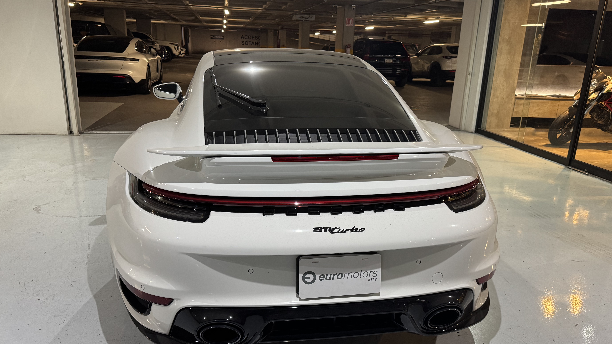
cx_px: 309
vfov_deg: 42.9
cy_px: 183
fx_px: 438
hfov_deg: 69.9
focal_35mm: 27
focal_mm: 6.76
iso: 320
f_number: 1.78
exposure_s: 1/60
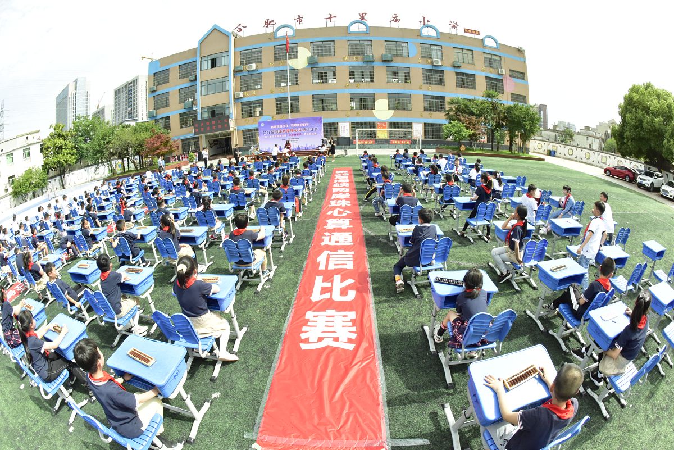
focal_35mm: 16
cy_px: 225
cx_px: 337
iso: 2500
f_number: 22
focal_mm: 16
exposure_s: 1/320
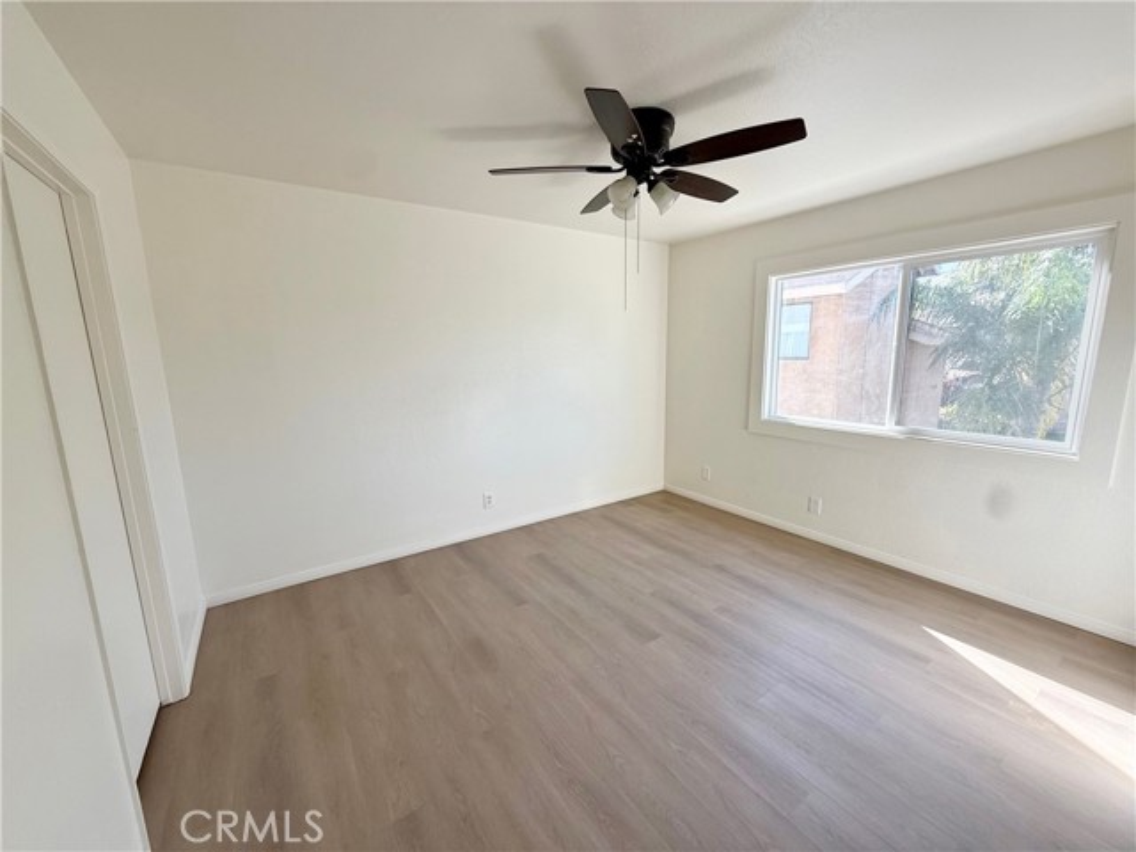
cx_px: 568
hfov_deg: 102.1
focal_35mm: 14
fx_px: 459
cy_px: 426
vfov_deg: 85.7
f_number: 2.2
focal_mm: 2.22
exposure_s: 1/246
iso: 50
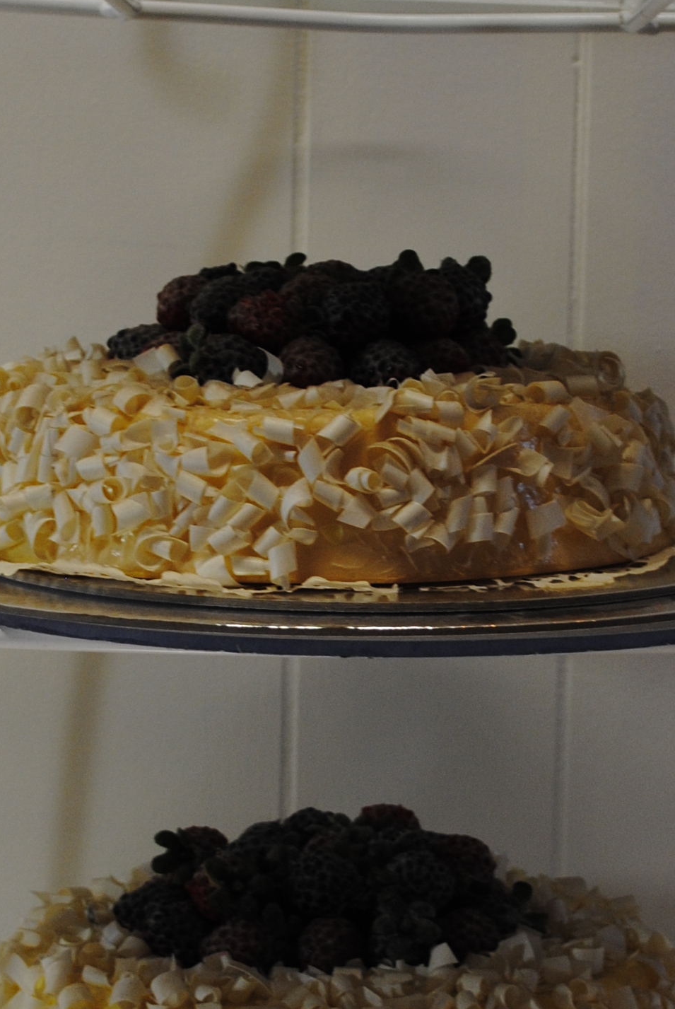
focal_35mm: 114
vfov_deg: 17.9
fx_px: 3197
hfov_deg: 12.1
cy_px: 591
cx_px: 336
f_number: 4.5
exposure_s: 1/50
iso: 200
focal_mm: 28
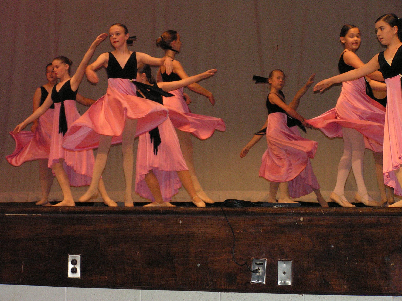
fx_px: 1289
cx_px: 201
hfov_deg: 17.7
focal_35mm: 111
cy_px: 150
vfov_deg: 13.3
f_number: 3.2
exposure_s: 1/125
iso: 200
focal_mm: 18.5
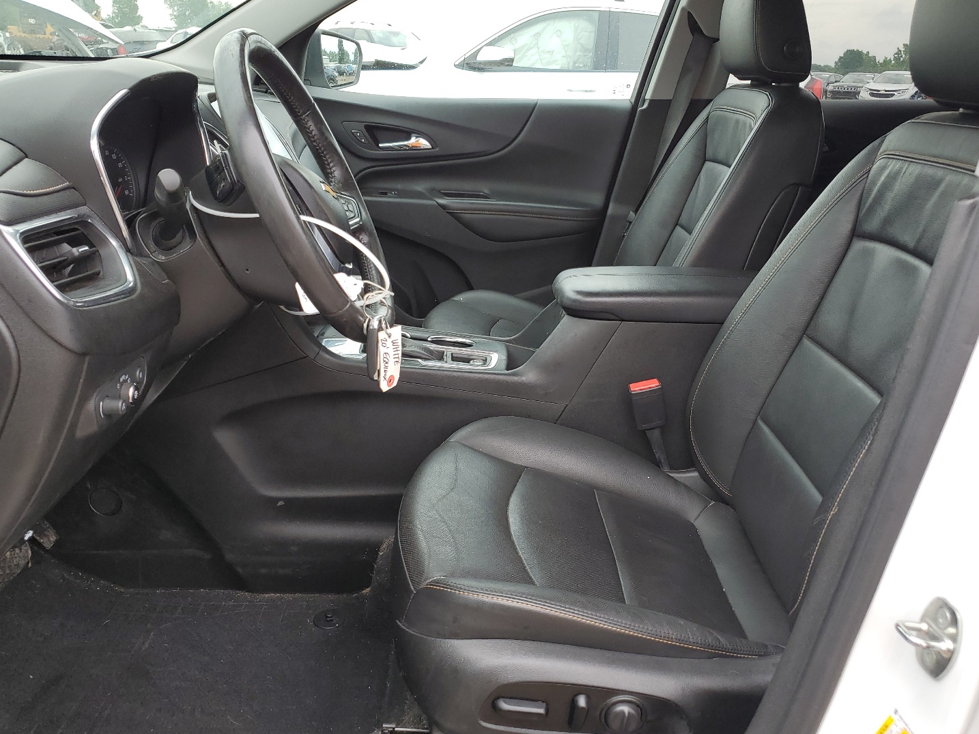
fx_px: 820
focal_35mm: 29
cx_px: 492
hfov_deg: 61.7
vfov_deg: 48.2
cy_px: 357
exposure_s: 1/238
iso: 50
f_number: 1.5
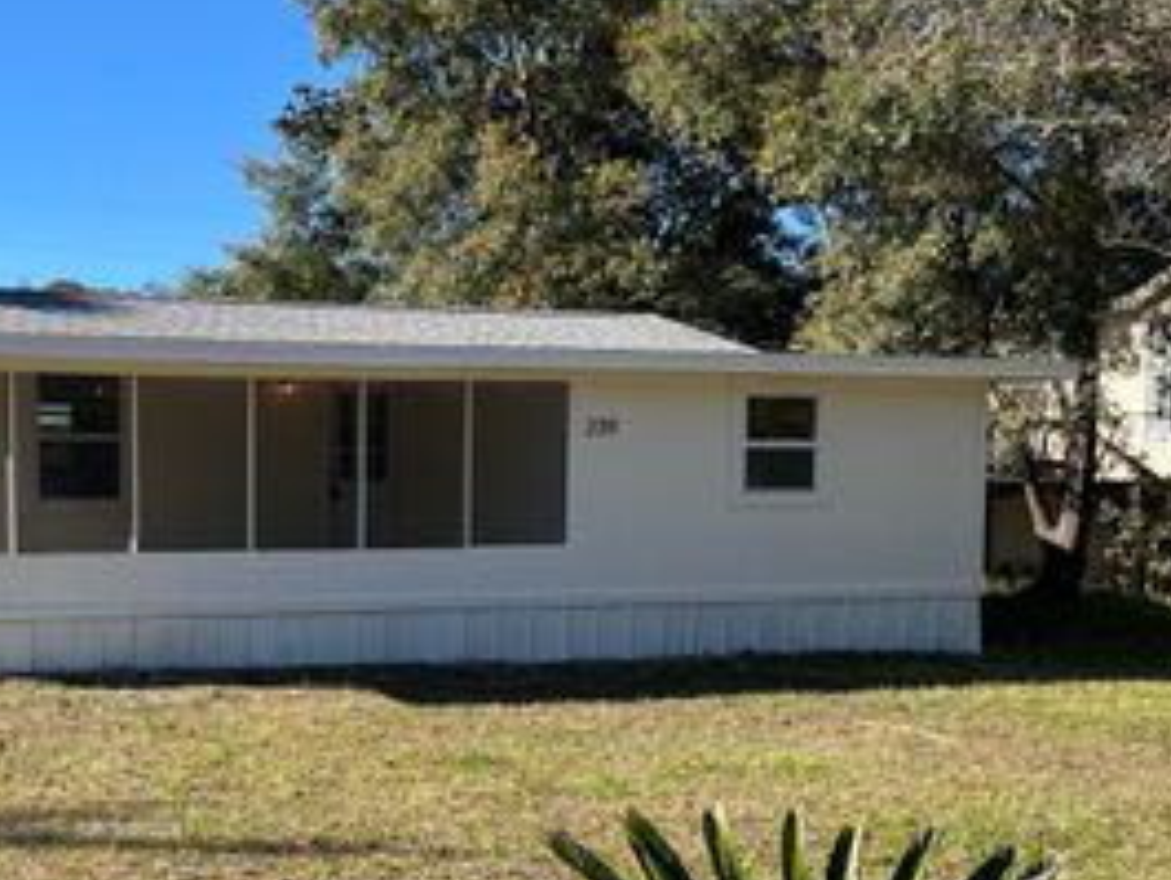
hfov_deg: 38.1
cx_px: 323
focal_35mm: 49
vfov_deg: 29.5
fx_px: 1658
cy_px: 599
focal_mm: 5.1
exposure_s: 1/1862
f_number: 1.6
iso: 50
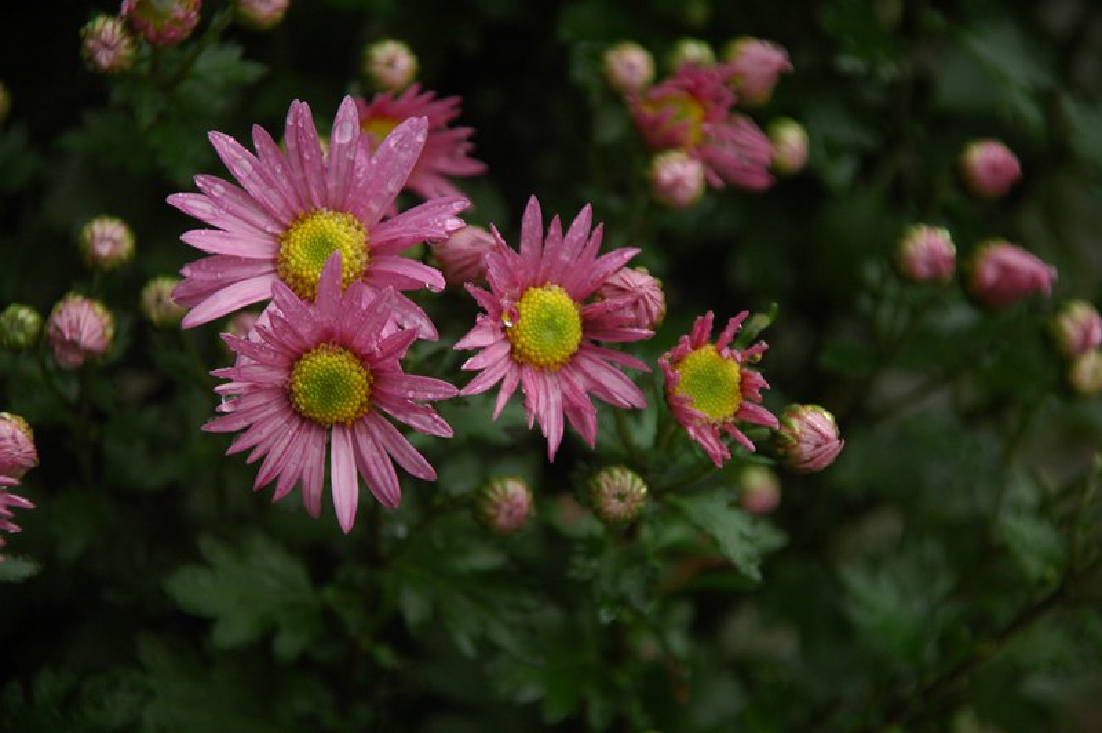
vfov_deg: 7.3
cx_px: 551
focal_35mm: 188
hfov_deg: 11.0
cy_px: 366
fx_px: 5735
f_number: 5.6
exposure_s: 1/100
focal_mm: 125
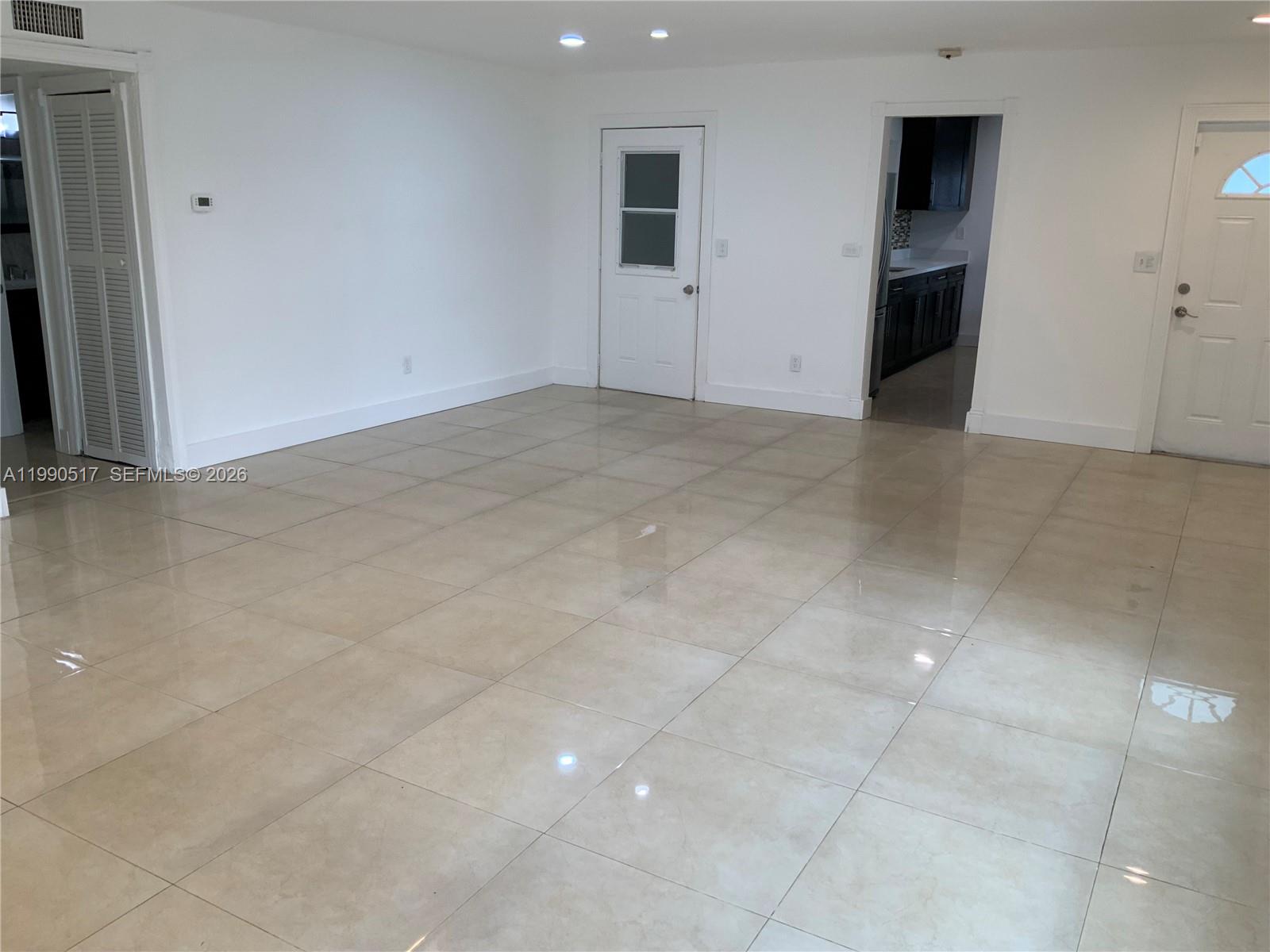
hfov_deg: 61.7
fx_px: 1064
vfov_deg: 48.2
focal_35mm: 29
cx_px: 635
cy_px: 476
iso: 40
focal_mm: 3
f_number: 1.8
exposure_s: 1/120
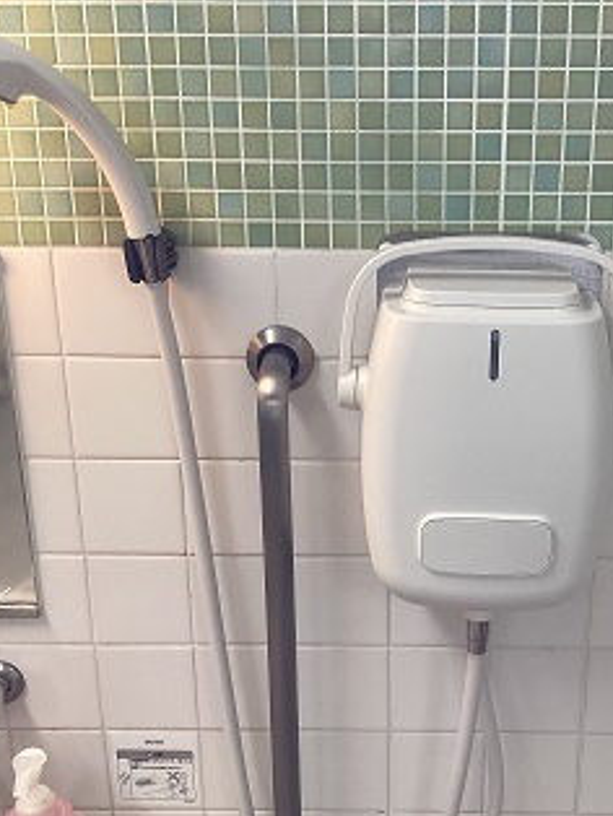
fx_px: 990
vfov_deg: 44.7
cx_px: 405
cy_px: 444
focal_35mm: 42
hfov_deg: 34.1
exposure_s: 1/120
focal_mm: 3.3
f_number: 2.4
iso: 80
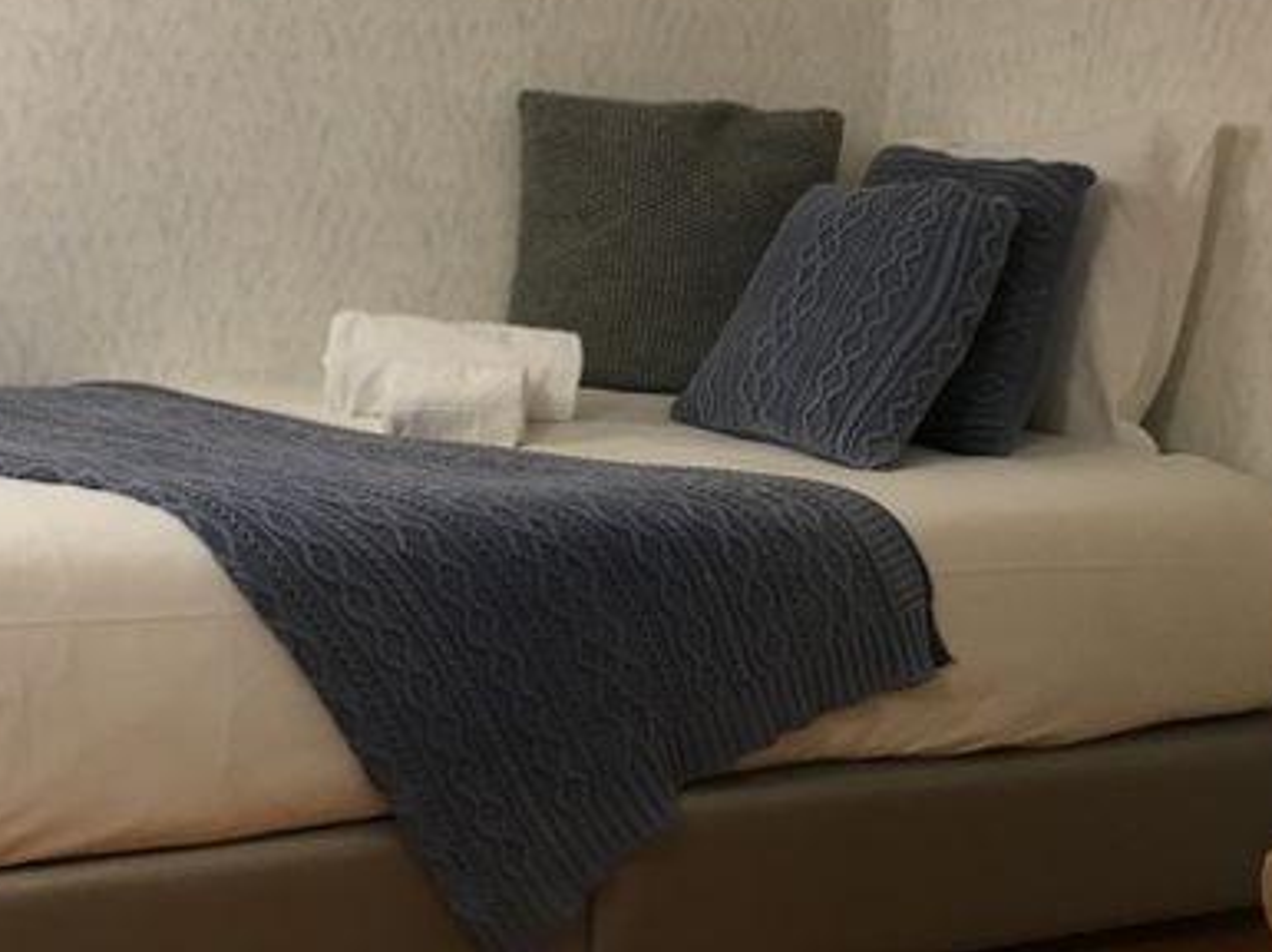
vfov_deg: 29.5
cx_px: 439
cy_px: 332
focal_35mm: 49
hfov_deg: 38.6
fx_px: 1799
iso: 100
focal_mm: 4.15
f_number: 2.2
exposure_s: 1/33
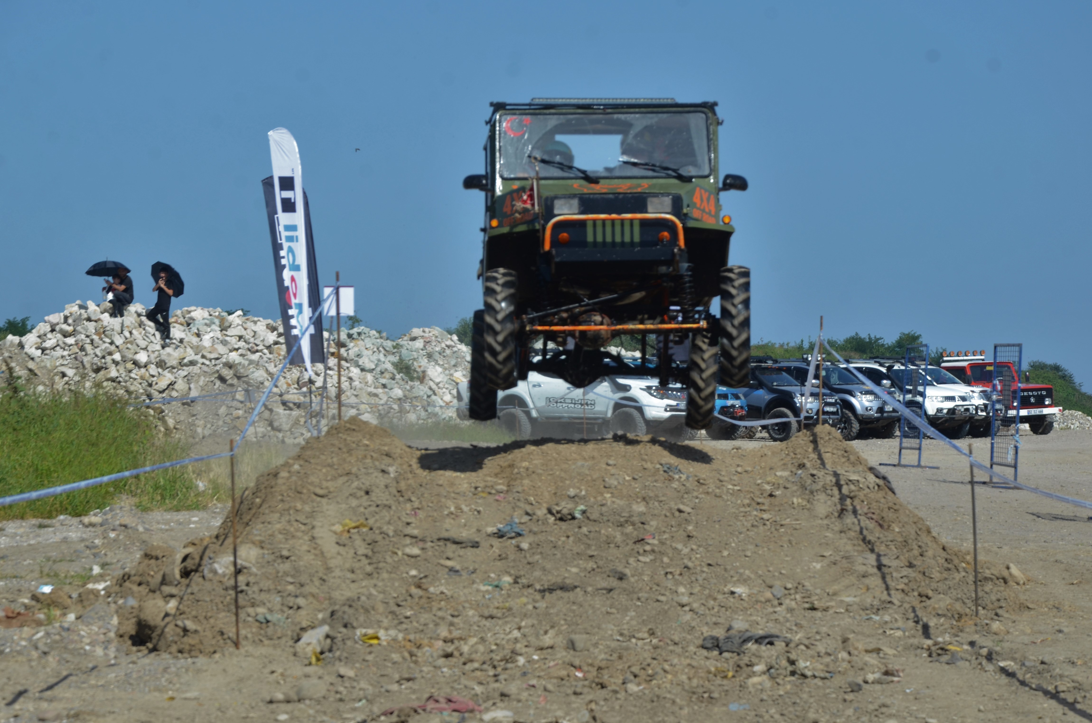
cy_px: 359
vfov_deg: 10.0
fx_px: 4133
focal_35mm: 137
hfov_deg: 15.1
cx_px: 547
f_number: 5.6
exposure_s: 1/320
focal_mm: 85
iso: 200
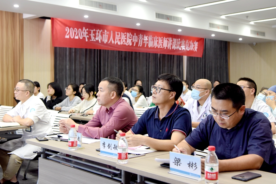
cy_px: 92
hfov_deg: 48.5
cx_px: 138
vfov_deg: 33.4
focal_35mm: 40
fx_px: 307
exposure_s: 1/80
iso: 1600
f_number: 4.5
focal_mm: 40
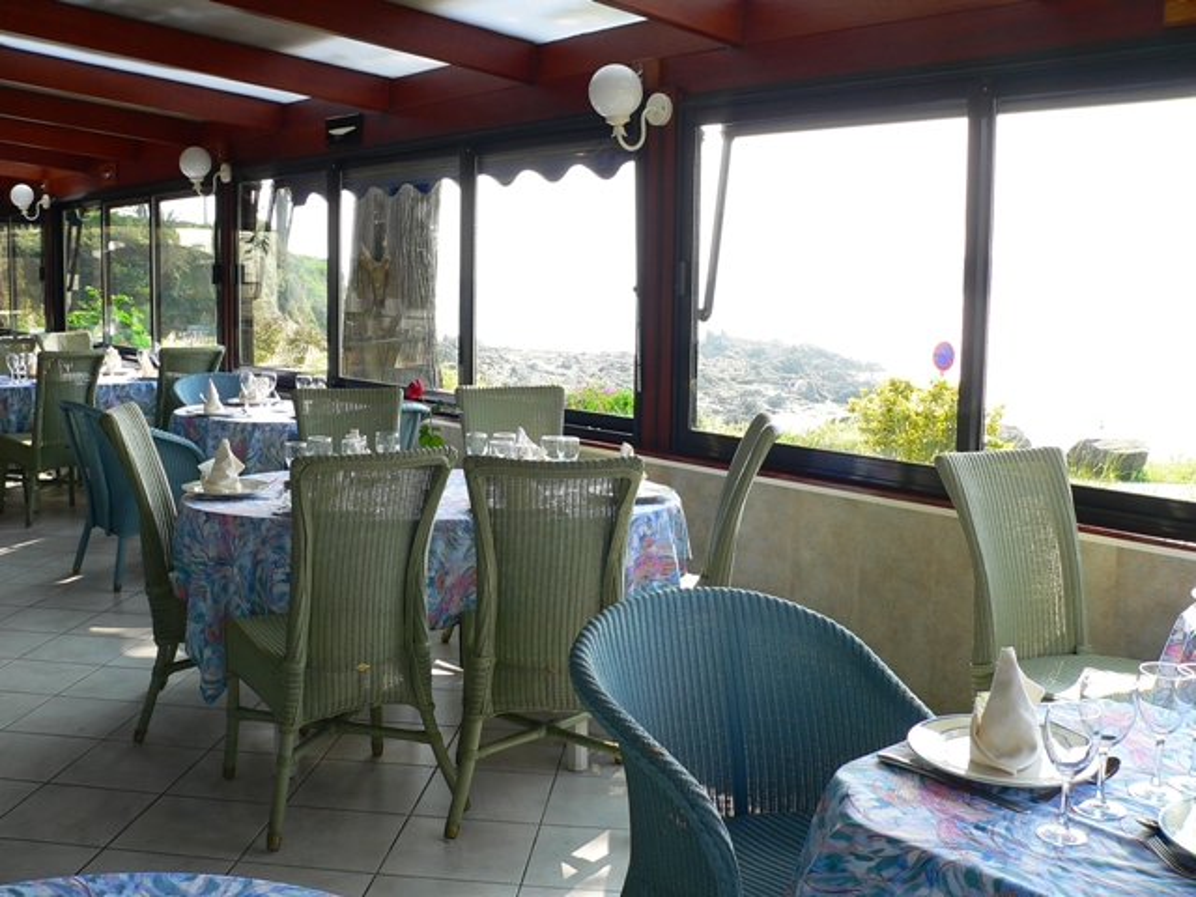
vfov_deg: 39.7
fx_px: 1244
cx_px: 598
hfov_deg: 51.4
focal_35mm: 36
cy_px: 448
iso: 80
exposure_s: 1/125
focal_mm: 6
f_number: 3.7
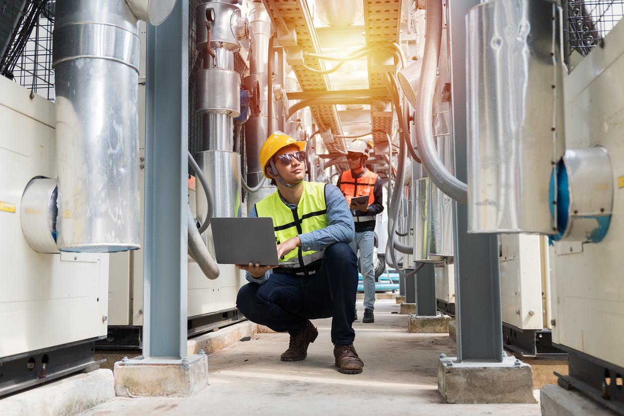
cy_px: 208
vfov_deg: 36.9
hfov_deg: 53.1
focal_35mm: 36
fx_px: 624
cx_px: 312
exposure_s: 1/250
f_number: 4
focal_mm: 36
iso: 500
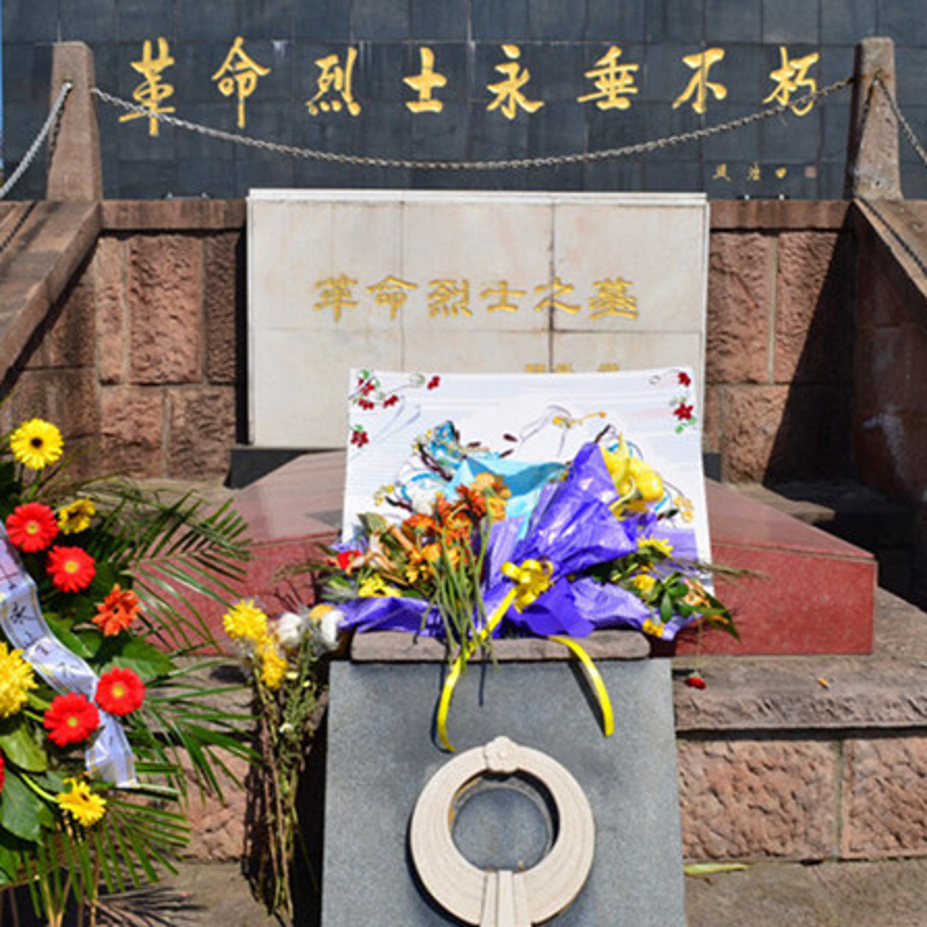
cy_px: 465
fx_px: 1242
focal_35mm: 41
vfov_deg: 40.9
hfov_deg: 40.9
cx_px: 475
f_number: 10
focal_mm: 18
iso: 100
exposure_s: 1/250
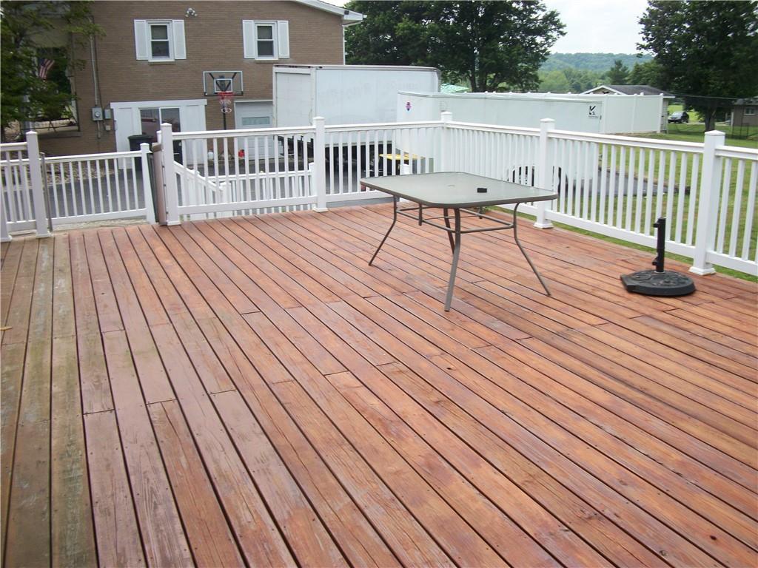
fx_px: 701
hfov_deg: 56.8
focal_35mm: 32
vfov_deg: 44.2
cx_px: 379
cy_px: 284
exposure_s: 1/100
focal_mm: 5.7
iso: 80
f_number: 8.8
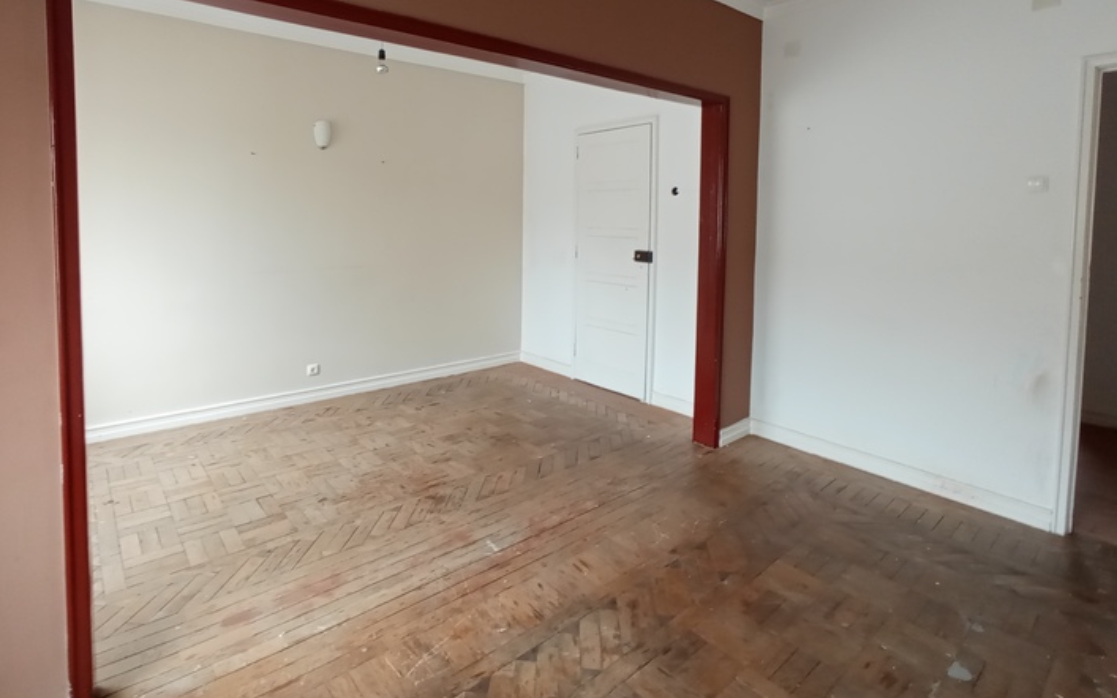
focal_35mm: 18
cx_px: 528
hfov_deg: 91.0
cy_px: 246
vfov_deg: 63.7
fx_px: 548
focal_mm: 1.65
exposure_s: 1/33.3
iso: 125
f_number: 2.2
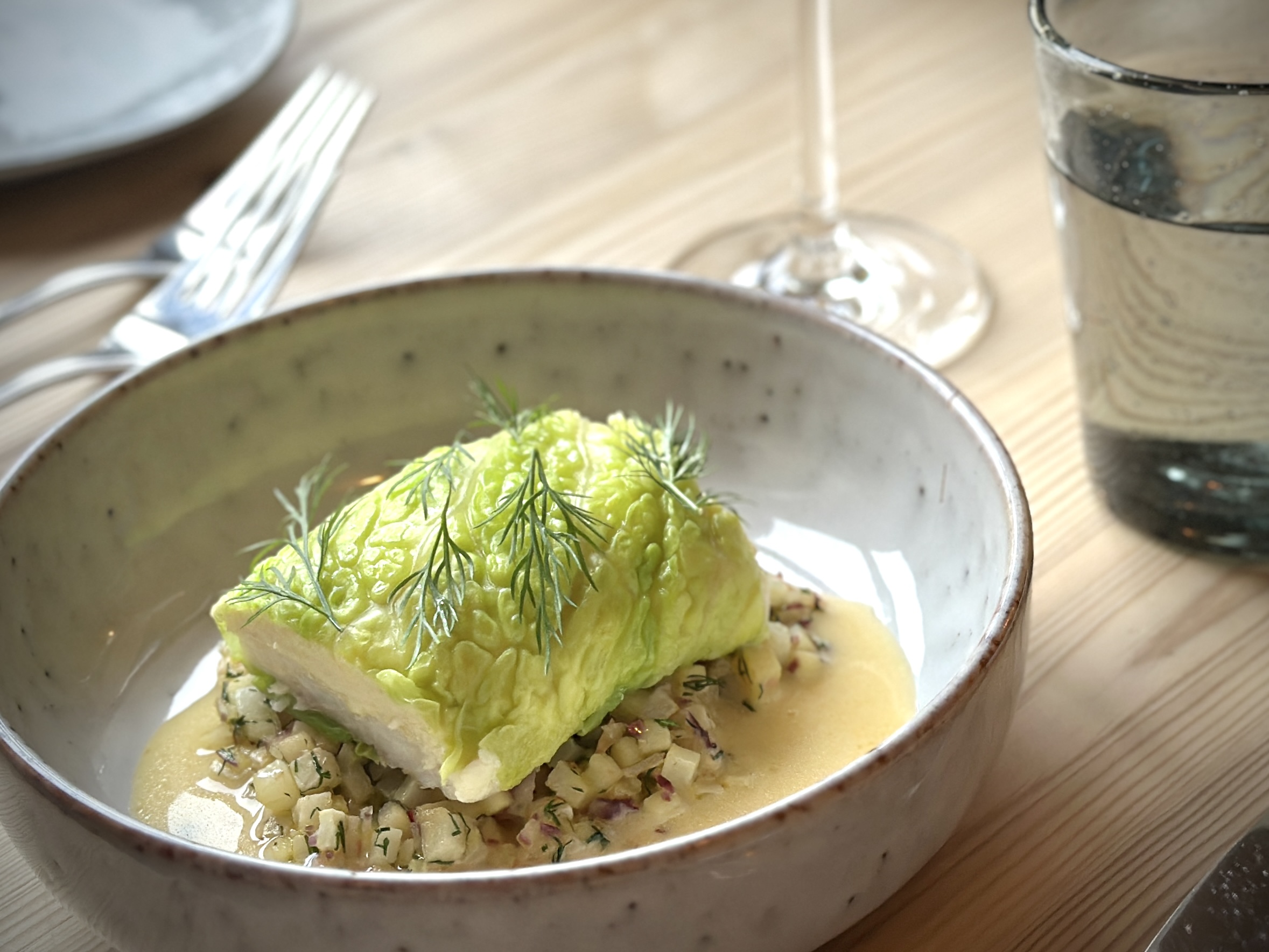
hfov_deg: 39.7
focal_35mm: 48
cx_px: 634
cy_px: 476
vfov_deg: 30.3
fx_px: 1760
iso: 80
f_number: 1.78
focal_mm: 6.86
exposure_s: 1/100
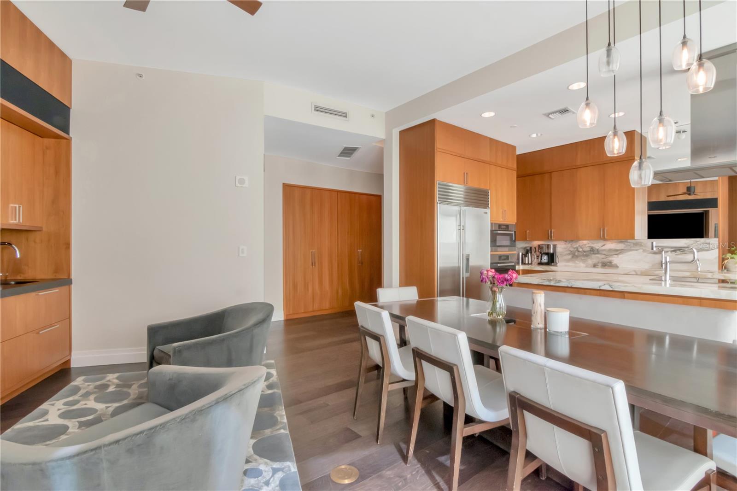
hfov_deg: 95.0
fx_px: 338
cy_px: 246
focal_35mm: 16
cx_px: 368
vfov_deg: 72.0
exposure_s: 1/10
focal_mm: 11
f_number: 22
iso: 1250
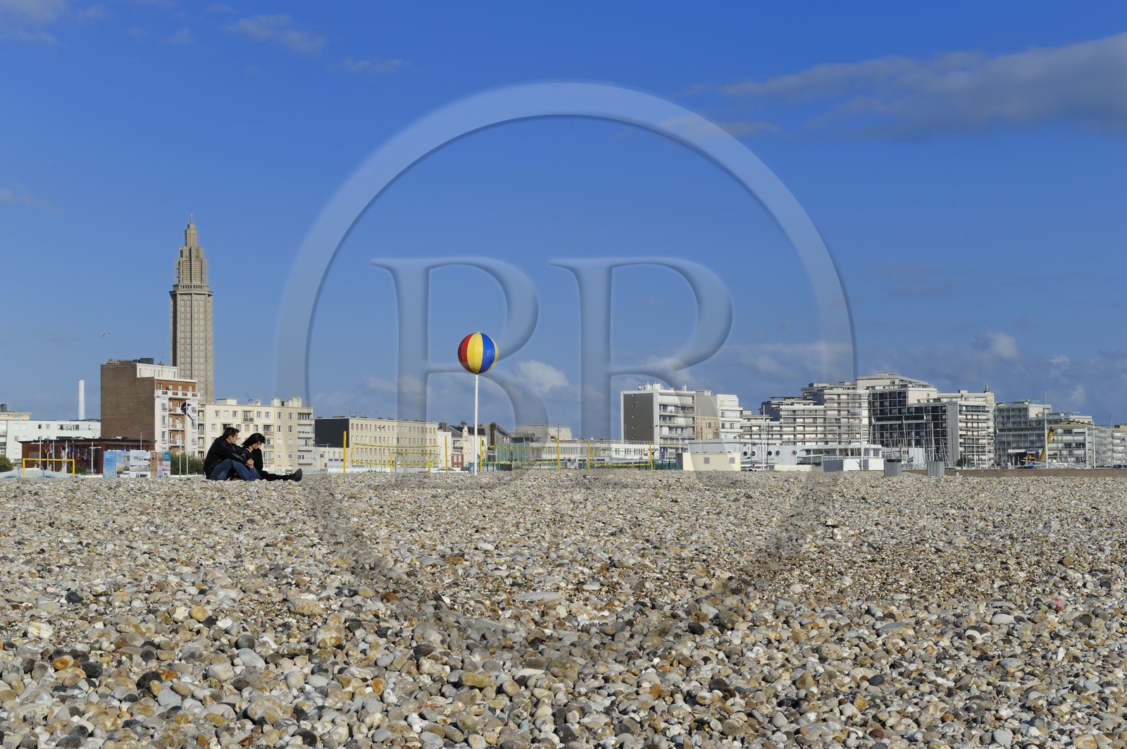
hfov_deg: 28.9
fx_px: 2189
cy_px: 374
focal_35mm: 70
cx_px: 564
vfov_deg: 19.4
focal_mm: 70
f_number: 16
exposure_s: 1/200
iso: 200
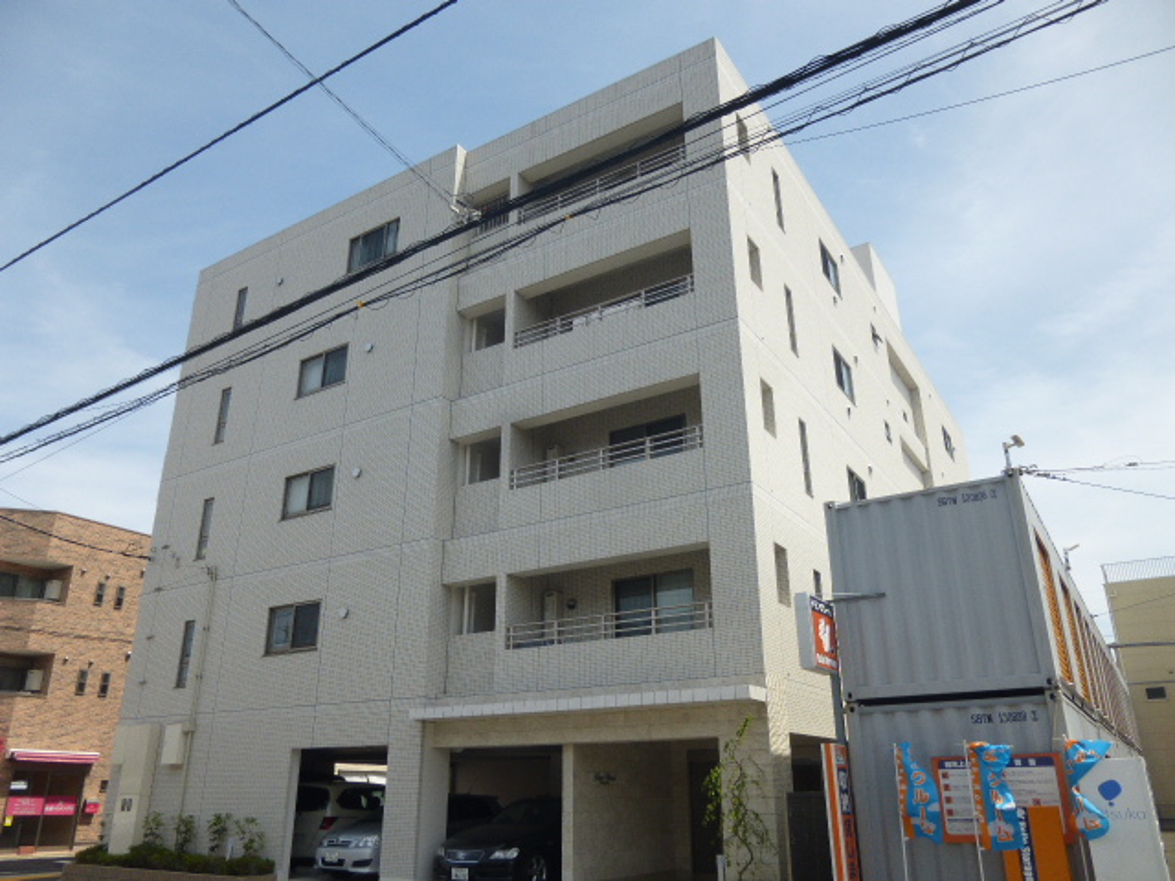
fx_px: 849
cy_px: 440
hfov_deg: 69.4
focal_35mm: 25
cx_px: 588
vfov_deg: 54.9
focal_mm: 4.5
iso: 100
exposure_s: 1/200
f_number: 9
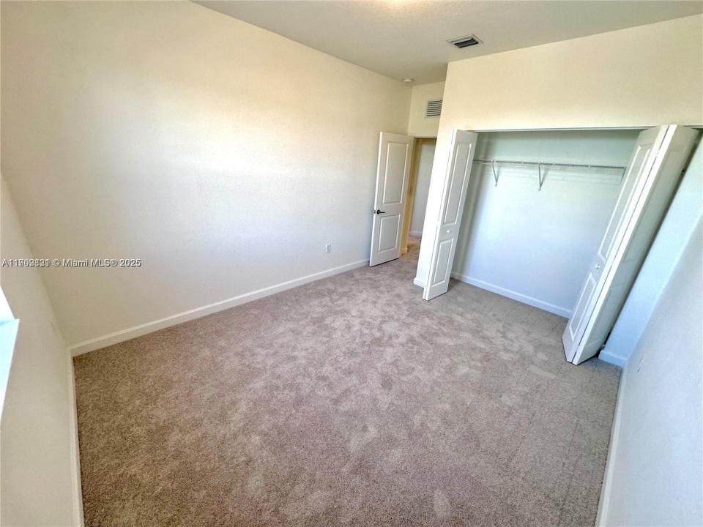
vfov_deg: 85.7
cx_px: 352
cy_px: 264
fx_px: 284
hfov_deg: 102.1
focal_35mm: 14
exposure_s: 1/120
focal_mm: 2.22
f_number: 2.2
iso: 250
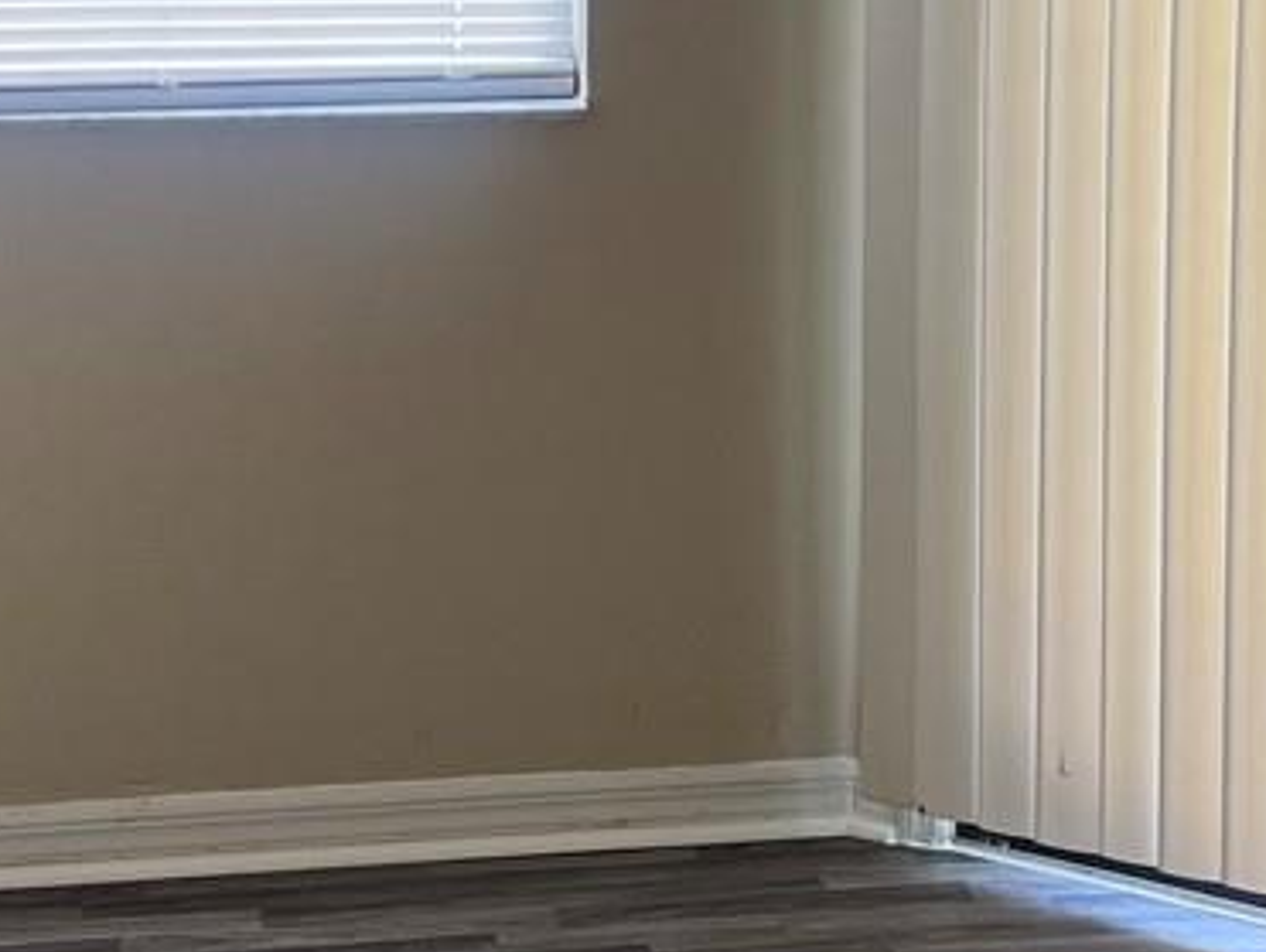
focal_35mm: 112
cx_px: 928
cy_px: 212
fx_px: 4100
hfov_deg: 17.5
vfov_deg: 13.2
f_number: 1.5
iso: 100
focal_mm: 5.7
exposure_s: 1/121
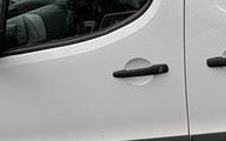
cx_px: 235
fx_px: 424
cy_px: 16
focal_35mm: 69
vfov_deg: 18.5
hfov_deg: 27.7
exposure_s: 1/357
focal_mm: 2.22
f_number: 2.2
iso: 40
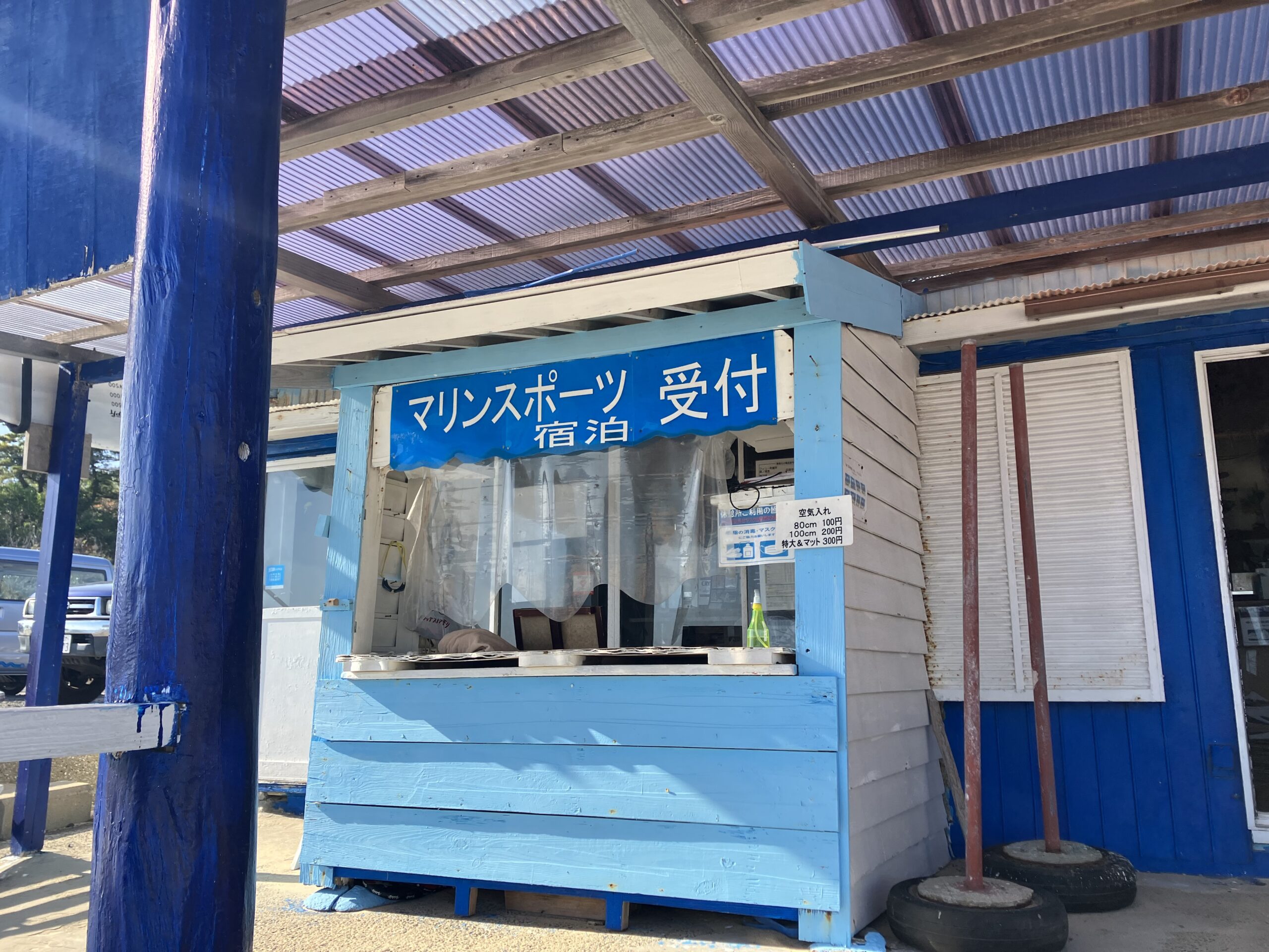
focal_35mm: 28
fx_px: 1026
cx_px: 634
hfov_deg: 63.4
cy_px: 476
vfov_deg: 49.7
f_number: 1.8
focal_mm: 3.99
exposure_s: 1/771
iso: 32
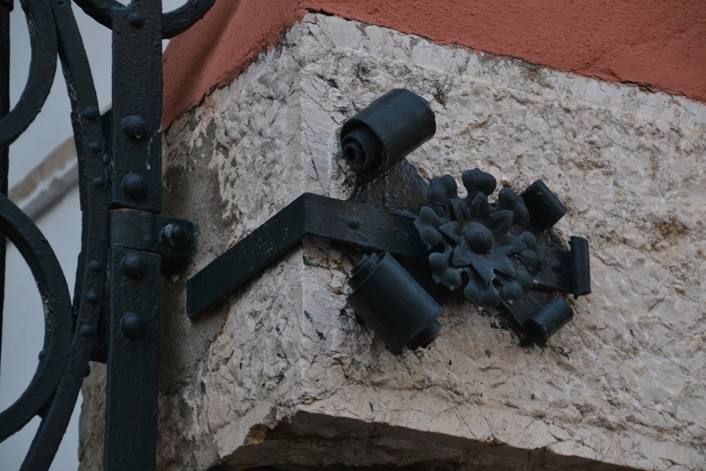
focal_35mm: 165
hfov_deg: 12.5
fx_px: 3236
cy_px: 236
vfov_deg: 8.3
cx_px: 353
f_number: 6
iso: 400
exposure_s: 1/320
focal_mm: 110
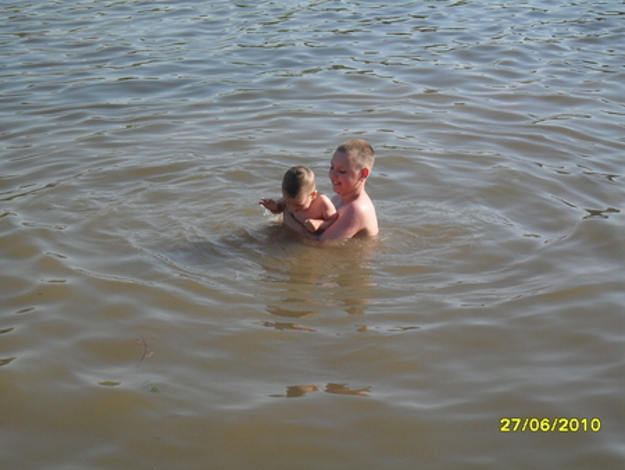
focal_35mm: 92
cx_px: 312
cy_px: 235
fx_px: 1662
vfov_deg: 16.1
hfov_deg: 21.3
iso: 80
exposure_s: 1/500
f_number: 4.4
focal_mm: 15.3
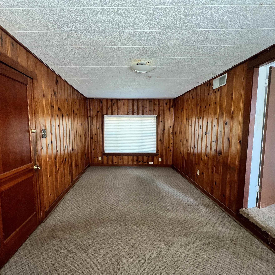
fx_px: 144
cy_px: 140
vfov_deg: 87.4
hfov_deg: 86.9
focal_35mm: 16
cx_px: 119
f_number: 1.8
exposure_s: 1/69
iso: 250
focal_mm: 1.57
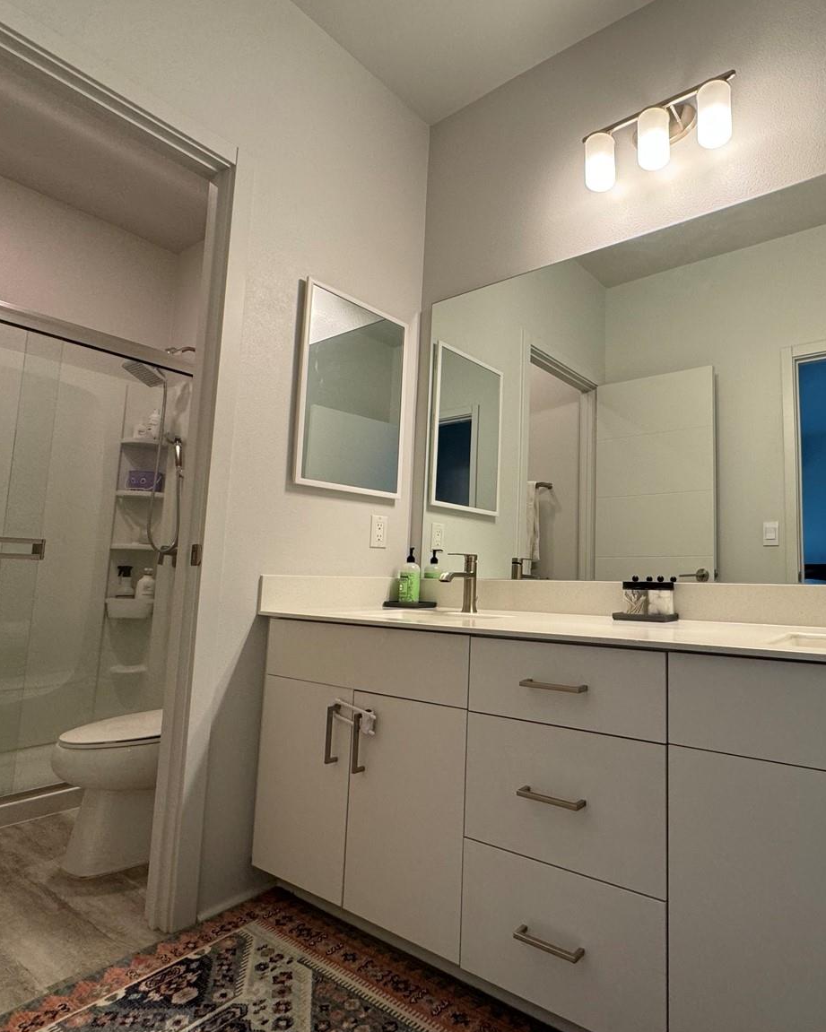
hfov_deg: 68.3
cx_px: 570
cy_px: 516
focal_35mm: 19
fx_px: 581
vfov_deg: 83.3
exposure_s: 1/120
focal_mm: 2.22
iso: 200
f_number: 2.2
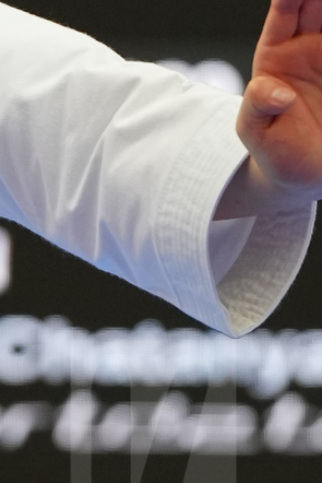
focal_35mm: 1034
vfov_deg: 2.0
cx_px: -147
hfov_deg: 1.3
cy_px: 523
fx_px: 13861
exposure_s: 1/1000
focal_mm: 122
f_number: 2.8
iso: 1250
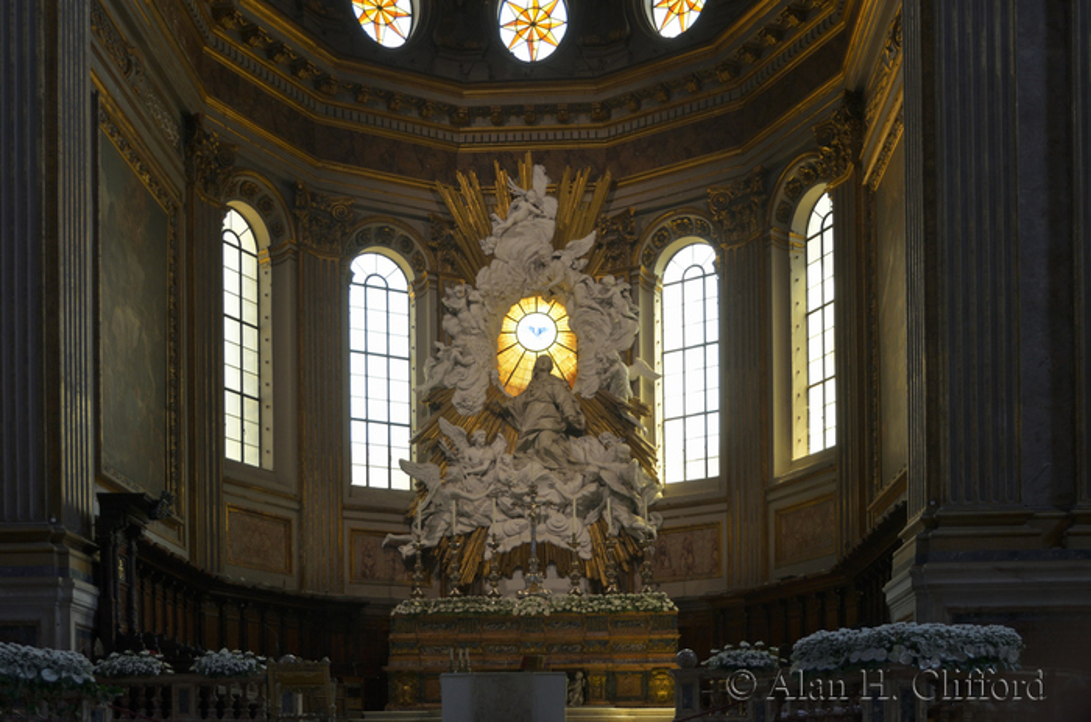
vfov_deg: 34.0
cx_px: 546
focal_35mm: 39
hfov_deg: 49.7
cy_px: 361
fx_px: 1179
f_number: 4
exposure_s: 1/60
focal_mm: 26
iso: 250
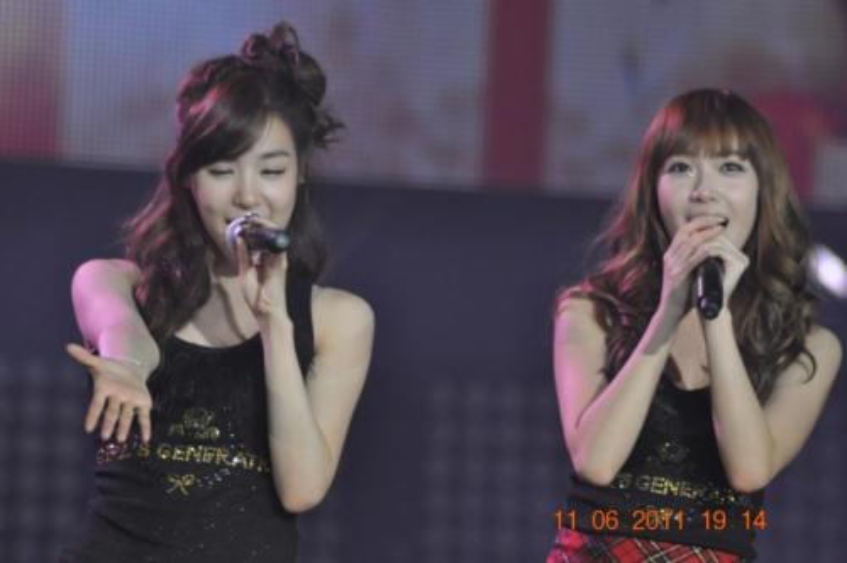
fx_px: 10574
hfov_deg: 4.6
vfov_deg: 3.0
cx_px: 424
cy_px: 282
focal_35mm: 450
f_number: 5.6
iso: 1600
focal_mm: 300
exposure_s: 1/320
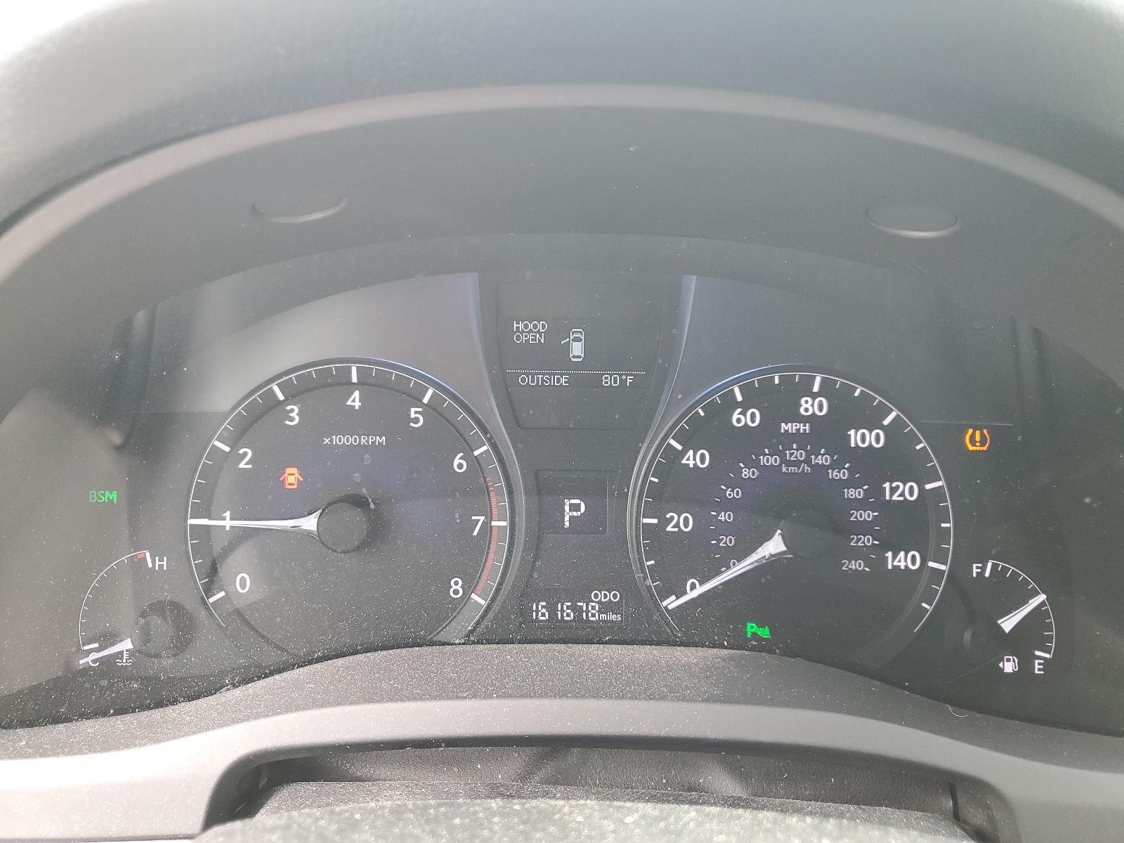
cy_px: 422
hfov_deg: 67.3
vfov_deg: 53.1
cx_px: 562
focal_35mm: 26
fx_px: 844
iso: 62
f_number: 1.5
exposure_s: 1/60.2
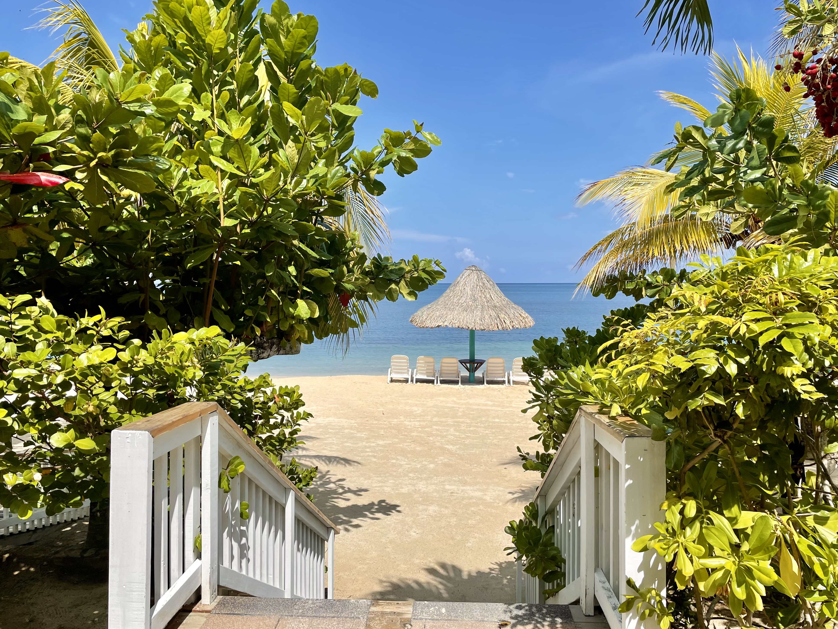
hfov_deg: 65.3
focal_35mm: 27
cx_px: 413
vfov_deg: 51.4
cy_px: 314
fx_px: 654
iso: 32
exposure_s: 1/4292
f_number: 1.6
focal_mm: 4.2
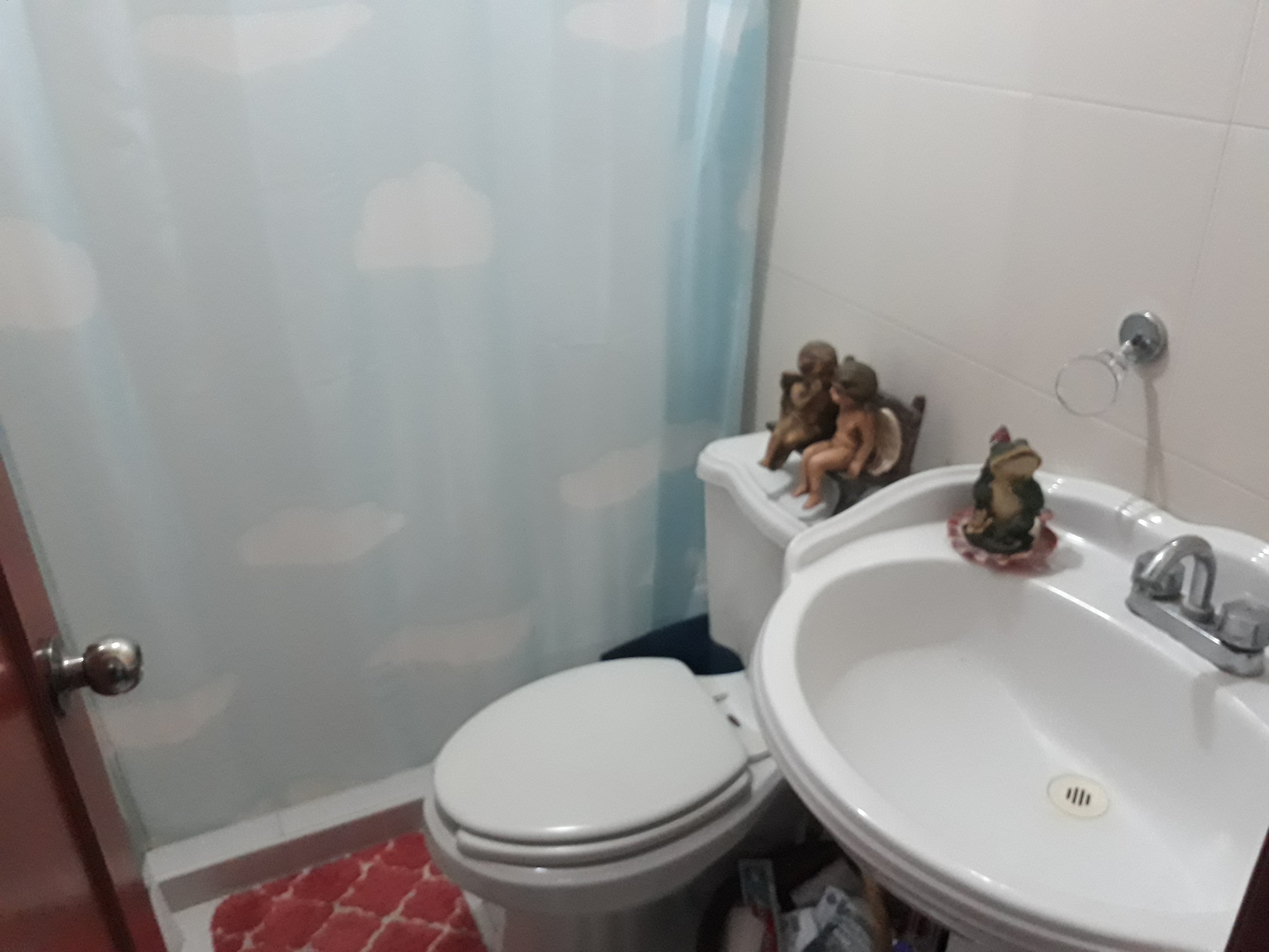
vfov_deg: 51.4
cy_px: 476
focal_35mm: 27
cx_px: 634
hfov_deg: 65.3
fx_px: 990
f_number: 1.9
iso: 500
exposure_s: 1/15
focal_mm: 3.6
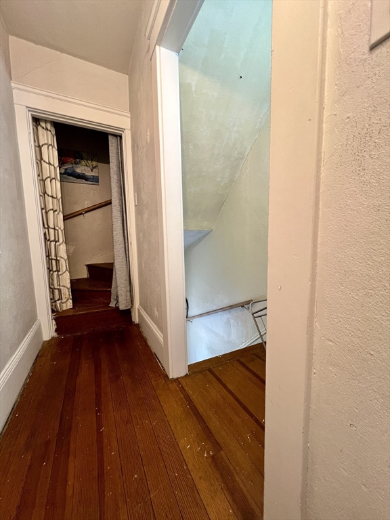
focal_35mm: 13
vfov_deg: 106.2
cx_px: 195
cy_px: 260
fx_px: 195
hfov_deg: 89.9
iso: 160
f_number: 1.8
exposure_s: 1/60
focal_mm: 1.57
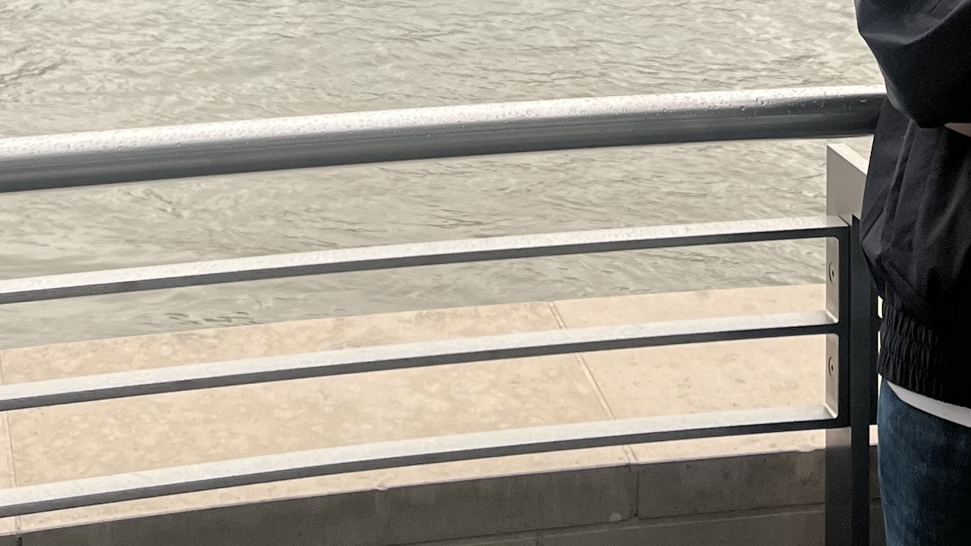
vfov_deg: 13.0
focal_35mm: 83
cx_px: 651
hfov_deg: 25.5
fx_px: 2137
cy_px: -468
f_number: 1.5
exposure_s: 1/121
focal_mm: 5.7
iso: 50
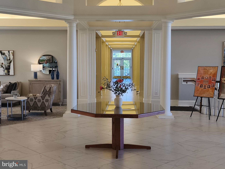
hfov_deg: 41.2
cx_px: 112
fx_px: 299
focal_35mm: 46
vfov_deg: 31.5
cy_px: 84
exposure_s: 1/120
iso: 80
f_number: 1.65
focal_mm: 6.18
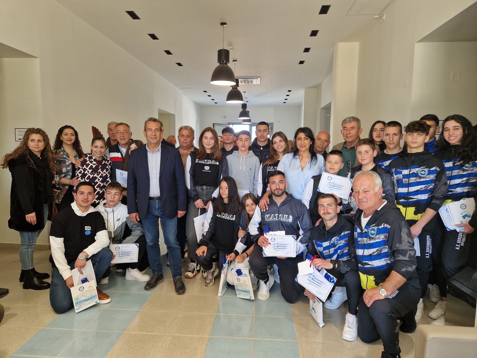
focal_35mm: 23
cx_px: 238
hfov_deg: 73.9
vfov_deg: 58.9
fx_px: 317
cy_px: 179
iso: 100
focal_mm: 5.4
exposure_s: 1/100
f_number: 1.8
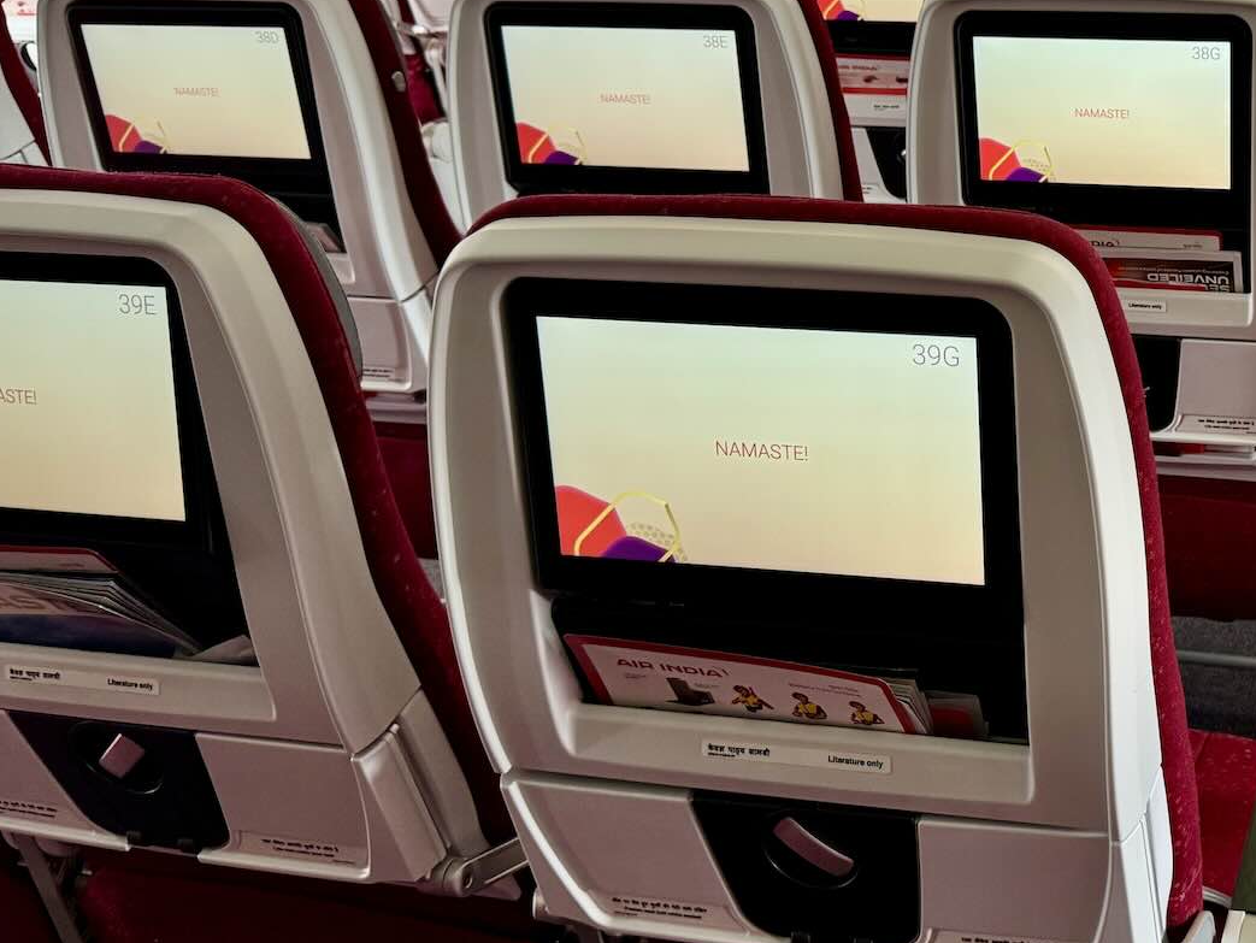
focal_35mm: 46
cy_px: 317
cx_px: 1156
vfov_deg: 31.3
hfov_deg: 38.1
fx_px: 1670
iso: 250
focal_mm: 6.76
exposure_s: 1/54
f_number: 1.78
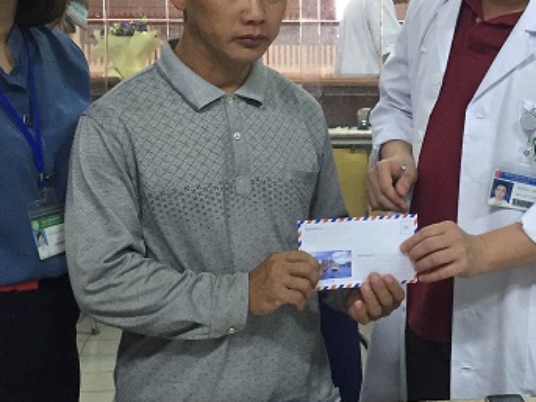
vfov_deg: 21.3
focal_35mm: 69
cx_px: 400
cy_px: 161
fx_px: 1068
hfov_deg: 27.8
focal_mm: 4.15
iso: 250
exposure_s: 1/33
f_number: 2.2
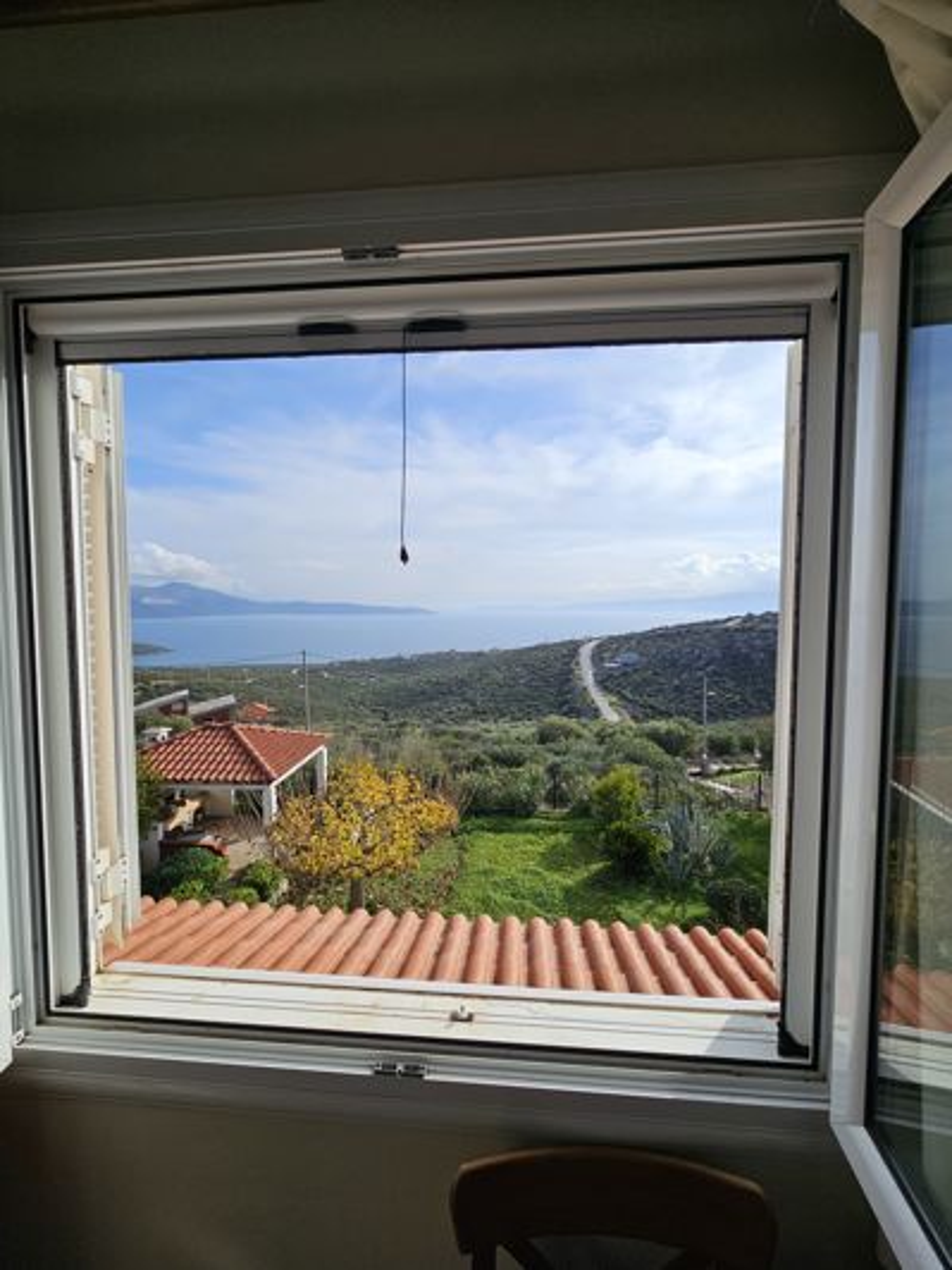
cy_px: 635
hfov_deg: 89.9
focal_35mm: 13
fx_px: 477
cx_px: 476
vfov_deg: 106.2
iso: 50
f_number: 2.2
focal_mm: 2.2
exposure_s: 1/3050
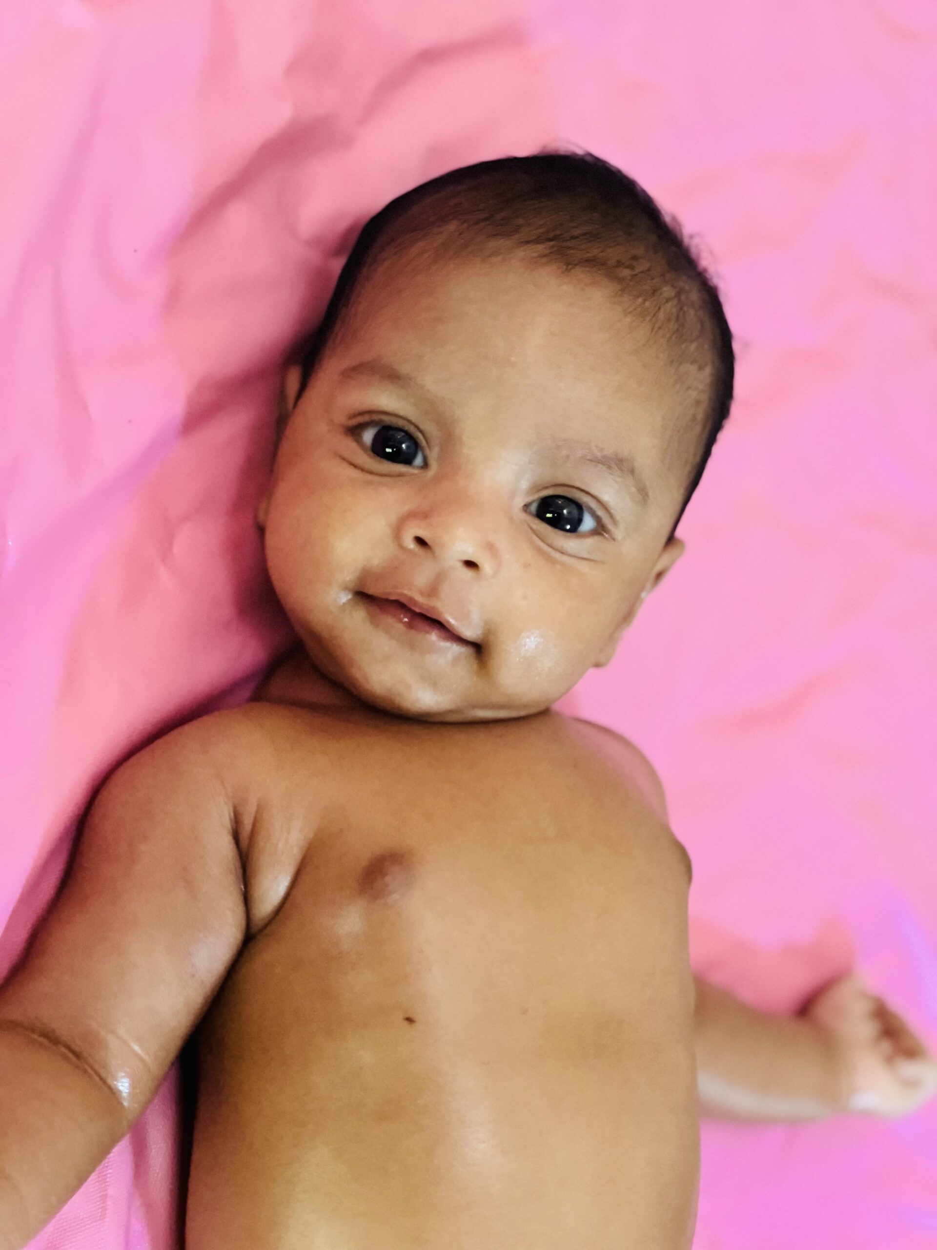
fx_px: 2779
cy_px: 625
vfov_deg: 25.3
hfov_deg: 19.1
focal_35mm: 77
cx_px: 468
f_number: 2.8
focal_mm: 9
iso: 640
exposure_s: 1/15
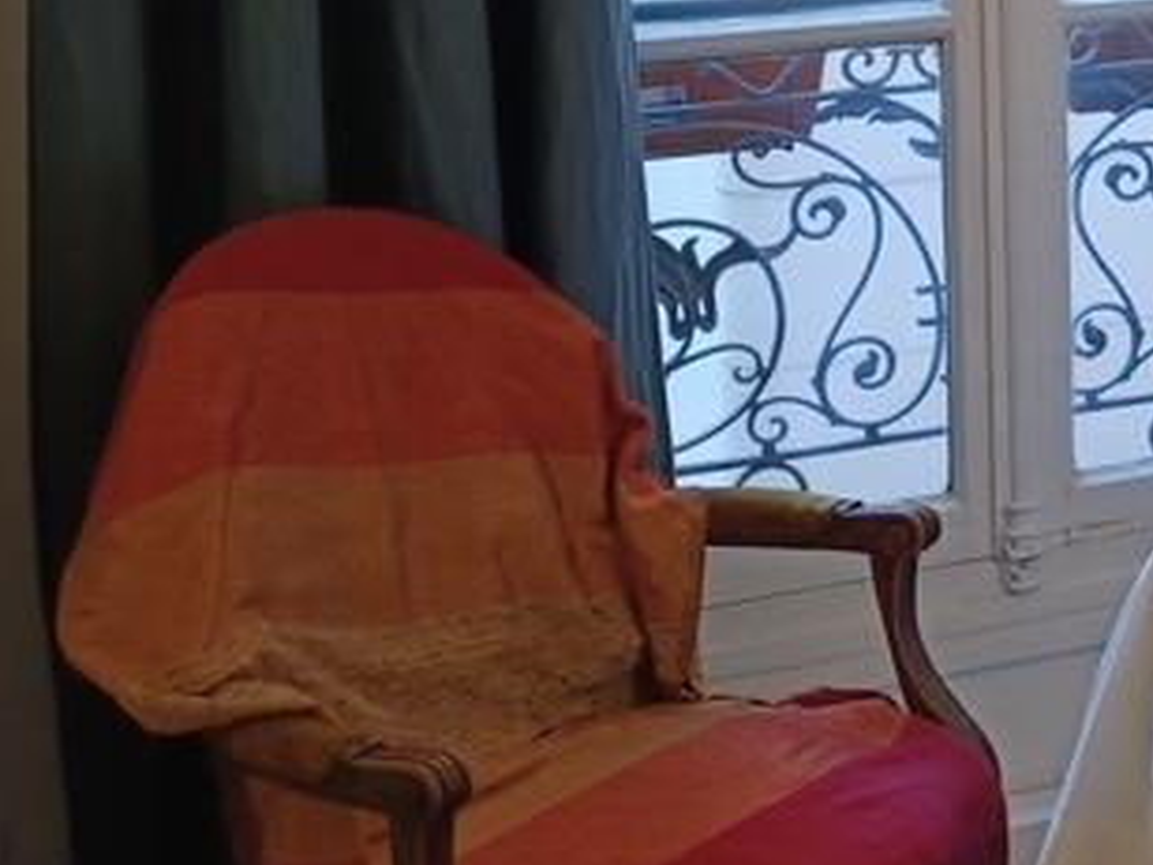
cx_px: 1879
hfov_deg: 19.5
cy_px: -258
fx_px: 2765
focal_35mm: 83
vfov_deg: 16.8
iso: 1183
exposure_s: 1/50
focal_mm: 4.71
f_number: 1.79
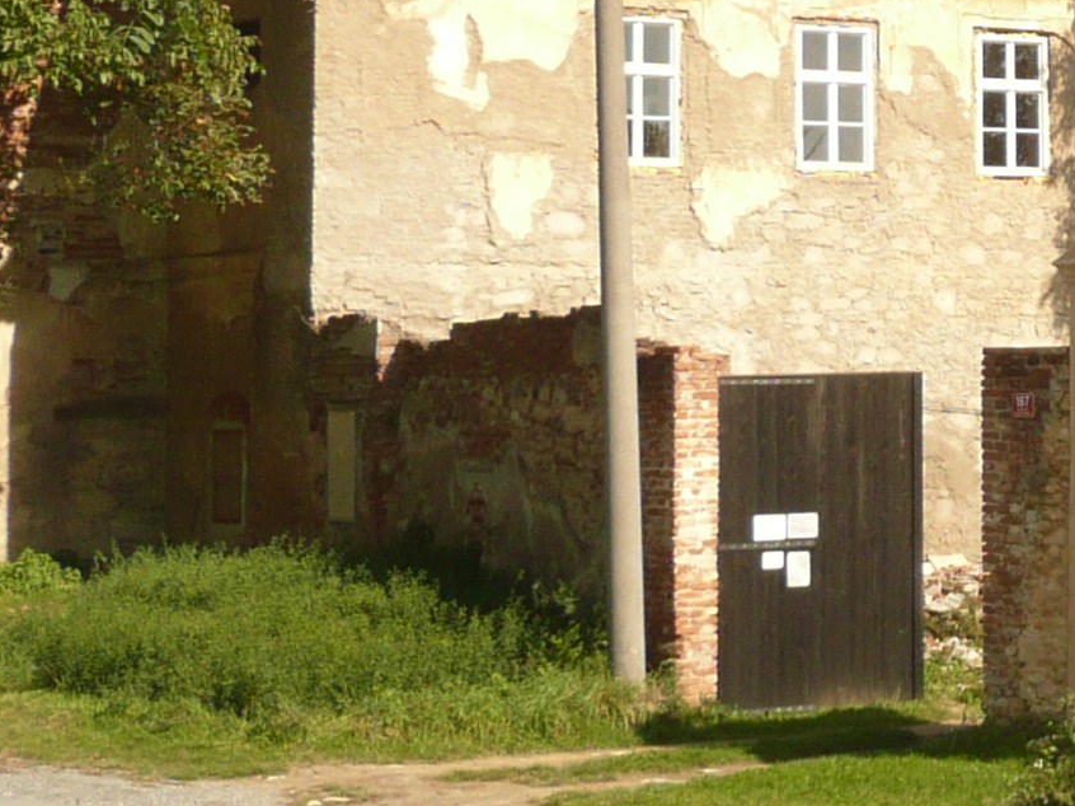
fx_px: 3570
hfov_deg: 16.0
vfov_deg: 12.7
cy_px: 4
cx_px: 1496
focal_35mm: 115
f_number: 3.5
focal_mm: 5.2
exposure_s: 1/500
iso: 100
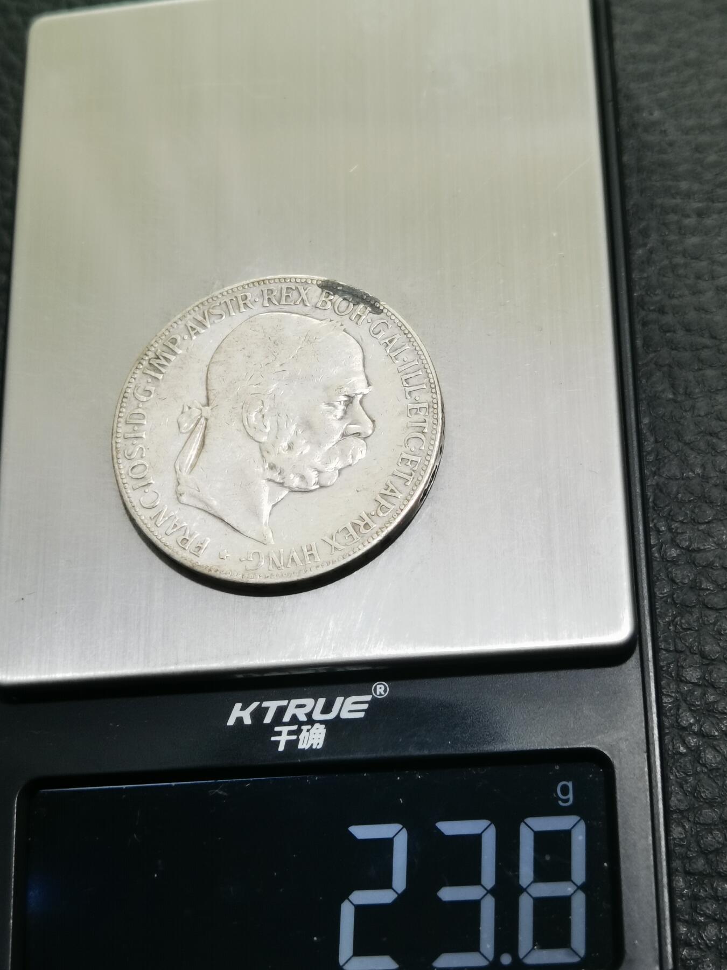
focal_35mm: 58
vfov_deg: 33.2
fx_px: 1624
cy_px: 485
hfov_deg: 25.2
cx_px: 364
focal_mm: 6.67
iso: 100
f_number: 1.9
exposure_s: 1/100
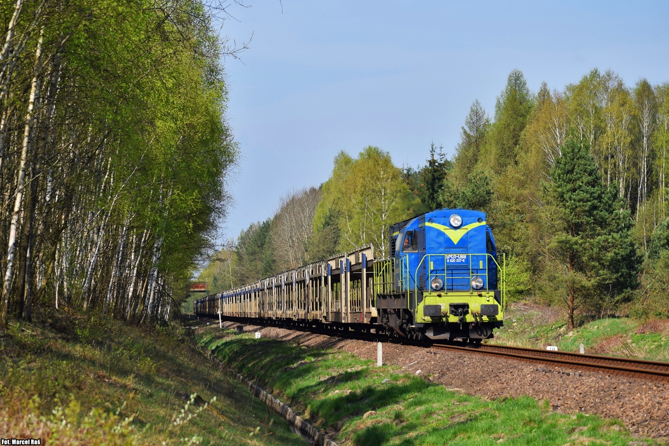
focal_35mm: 142
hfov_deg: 14.4
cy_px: 223
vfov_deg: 9.6
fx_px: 2648
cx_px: 334
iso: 100
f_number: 6.3
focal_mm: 95
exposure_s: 1/500
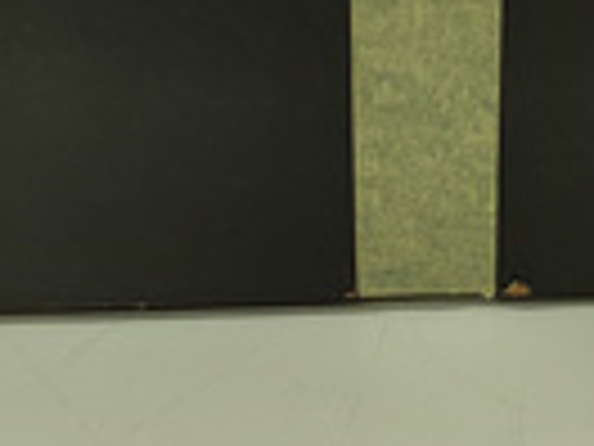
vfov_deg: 17.0
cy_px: 187
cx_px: 400
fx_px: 1493
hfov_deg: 22.4
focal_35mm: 87
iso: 1769
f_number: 1.9
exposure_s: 1/100
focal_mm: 5.52
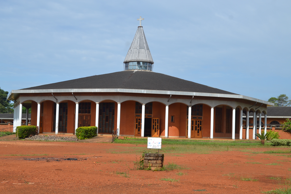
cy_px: 101
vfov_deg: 22.6
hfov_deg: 33.4
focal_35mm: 60
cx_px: 150
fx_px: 485
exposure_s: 1/250
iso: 100
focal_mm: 38
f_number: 8
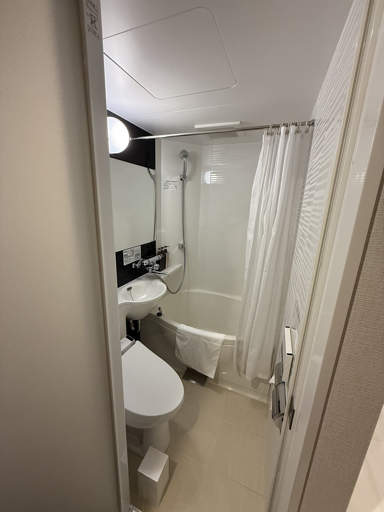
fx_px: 207
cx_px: 192
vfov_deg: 102.1
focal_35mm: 14
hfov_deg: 85.7
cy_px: 256
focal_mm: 2.22
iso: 250
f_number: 2.2
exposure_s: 1/60
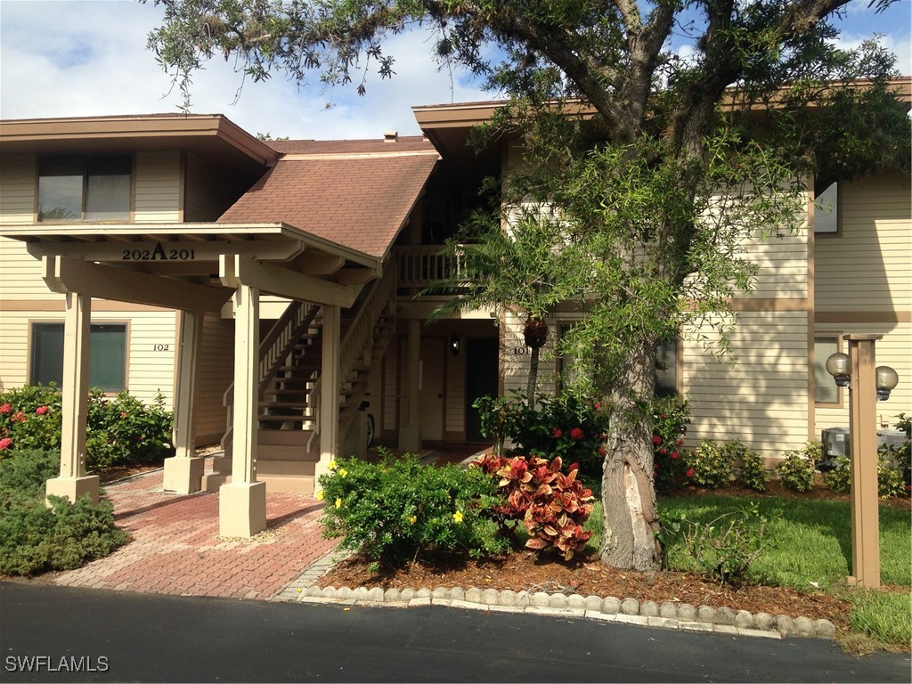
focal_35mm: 33
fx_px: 869
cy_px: 342
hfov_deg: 55.4
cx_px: 456
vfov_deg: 42.9
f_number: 2.4
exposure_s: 1/1466
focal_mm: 4.12
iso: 50
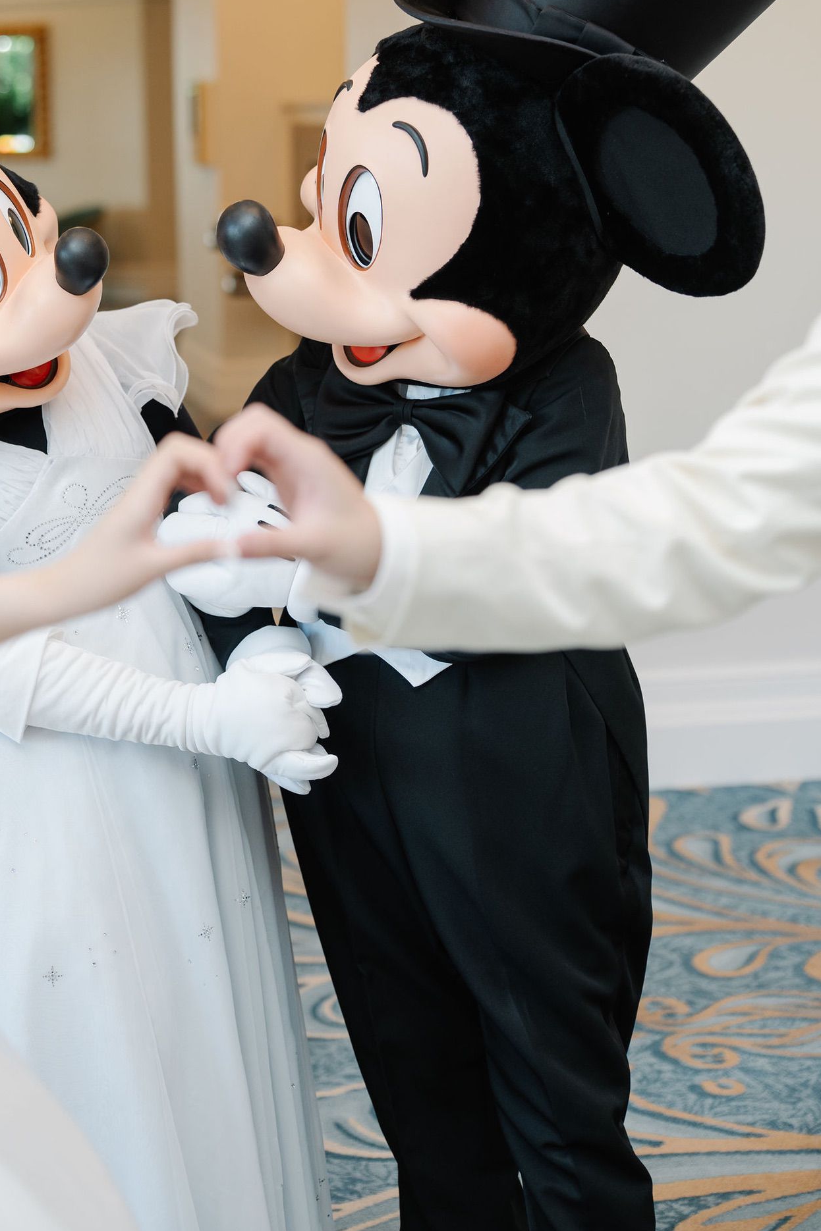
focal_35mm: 69
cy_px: 245
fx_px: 2361
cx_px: 194
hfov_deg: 19.6
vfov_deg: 28.6
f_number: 2
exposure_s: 1/200
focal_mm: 43
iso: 400
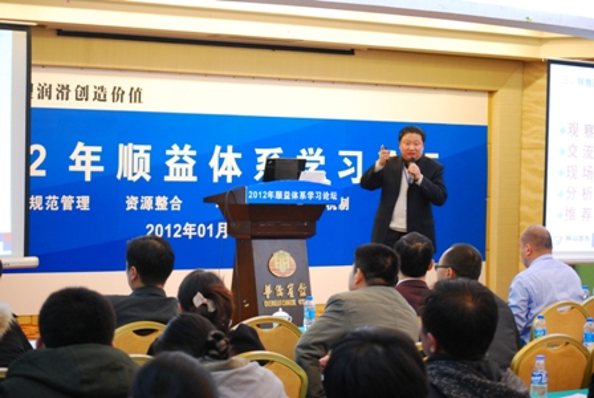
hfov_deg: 24.6
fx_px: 1363
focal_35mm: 82
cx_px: 297
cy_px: 199
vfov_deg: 16.6
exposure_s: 1/15
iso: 800
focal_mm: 55
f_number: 4
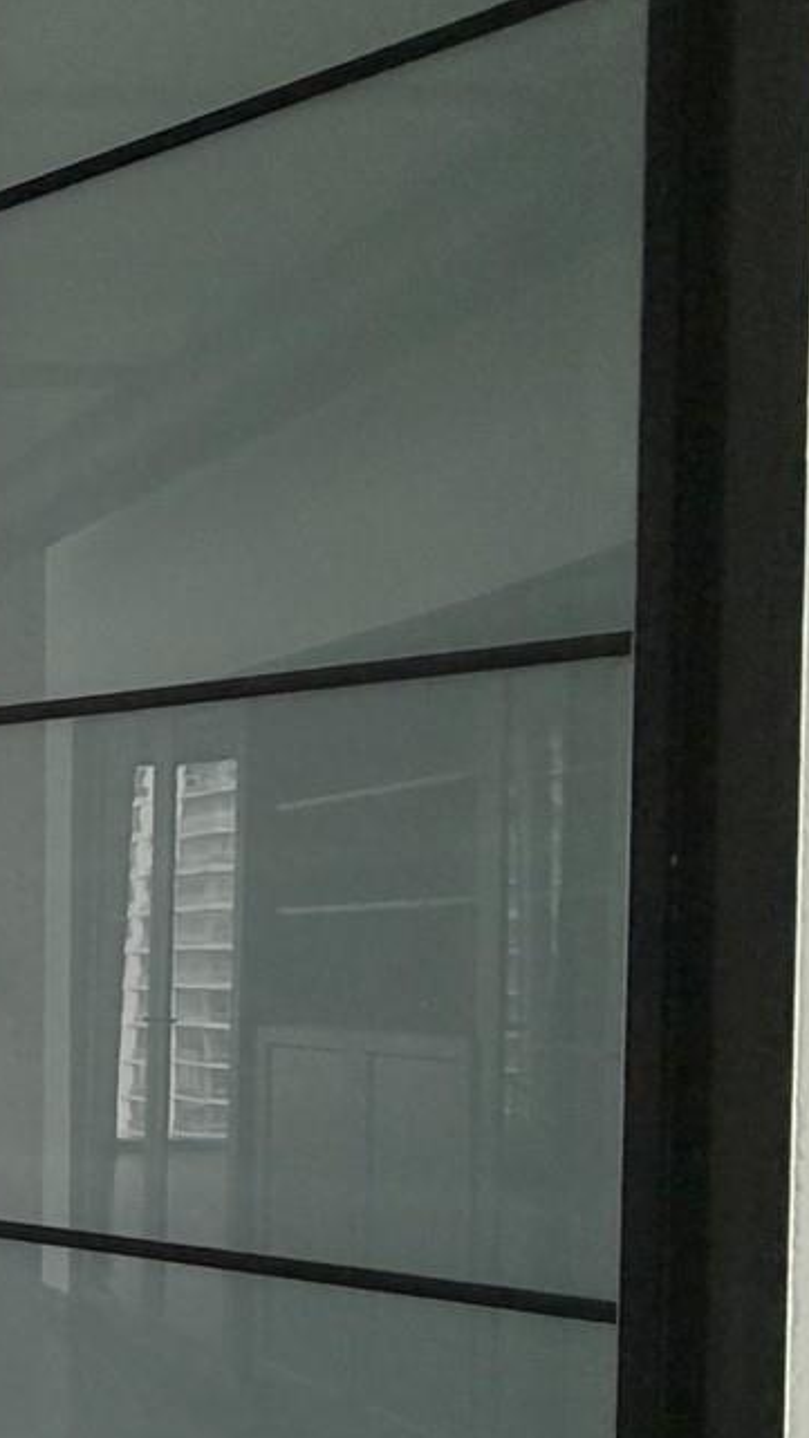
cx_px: -675
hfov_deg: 20.7
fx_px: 1450
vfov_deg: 51.6
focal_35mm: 38
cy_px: 977
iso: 160
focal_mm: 2.22
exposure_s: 1/121
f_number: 2.2
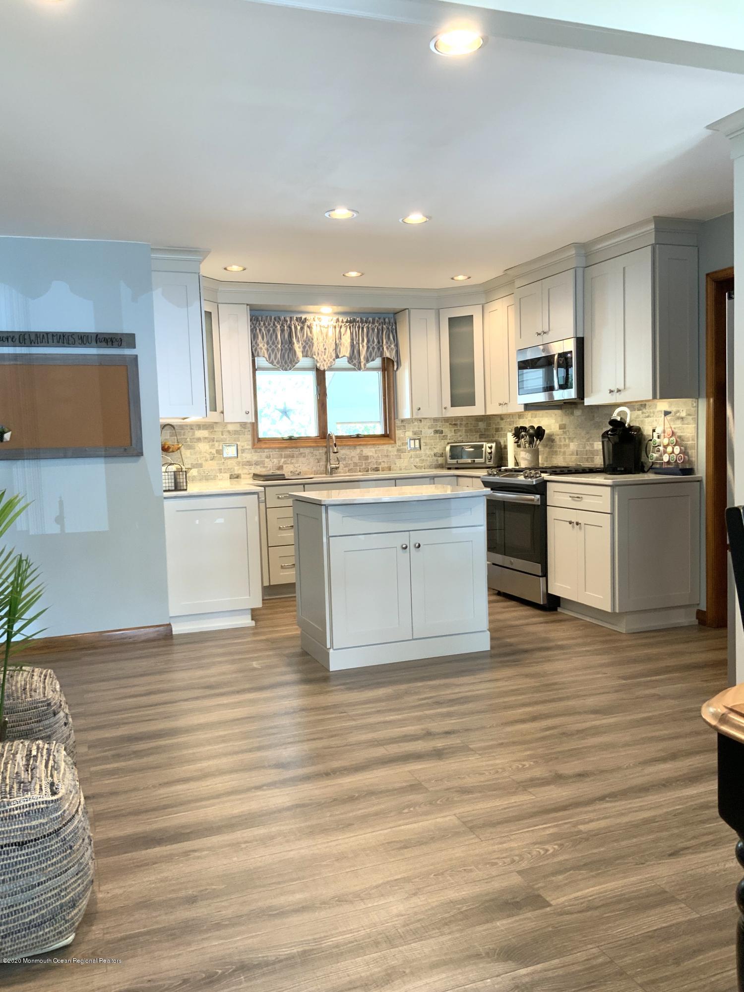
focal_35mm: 29
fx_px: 831
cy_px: 496
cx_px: 372
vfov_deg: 61.7
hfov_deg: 48.2
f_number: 1.8
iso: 100
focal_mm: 3
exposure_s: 1/60
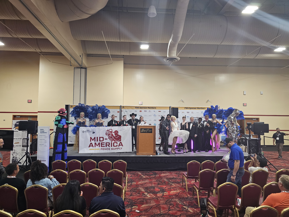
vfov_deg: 58.9
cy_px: 108
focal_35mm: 23
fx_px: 192
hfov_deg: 73.9
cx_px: 144
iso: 400
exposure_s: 1/120
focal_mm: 6.3
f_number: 1.7
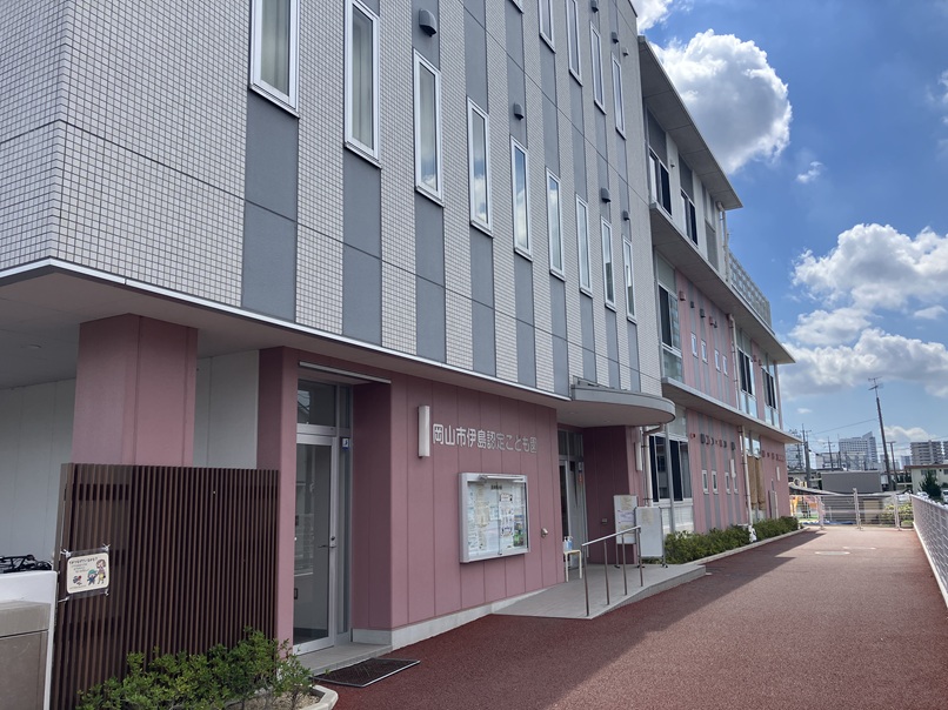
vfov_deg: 49.7
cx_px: 474
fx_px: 767
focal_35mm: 28
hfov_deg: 63.5
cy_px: 355
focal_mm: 3.99
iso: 32
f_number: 1.8
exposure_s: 1/1517
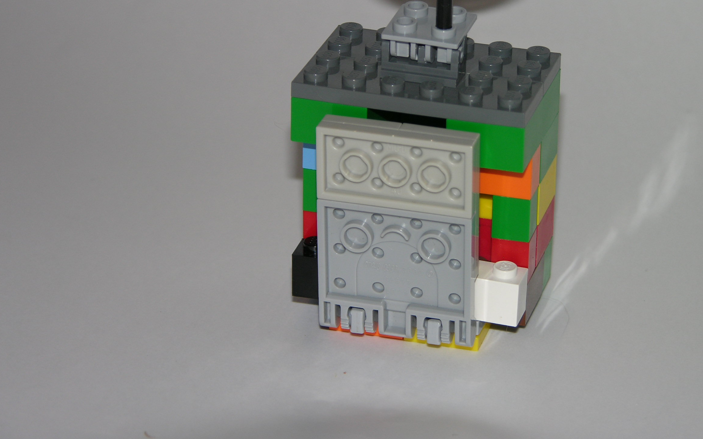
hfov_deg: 13.6
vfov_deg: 8.5
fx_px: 2951
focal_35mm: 154
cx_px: 365
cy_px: 153
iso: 50
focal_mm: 31.9
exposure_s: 1/120
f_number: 3.8
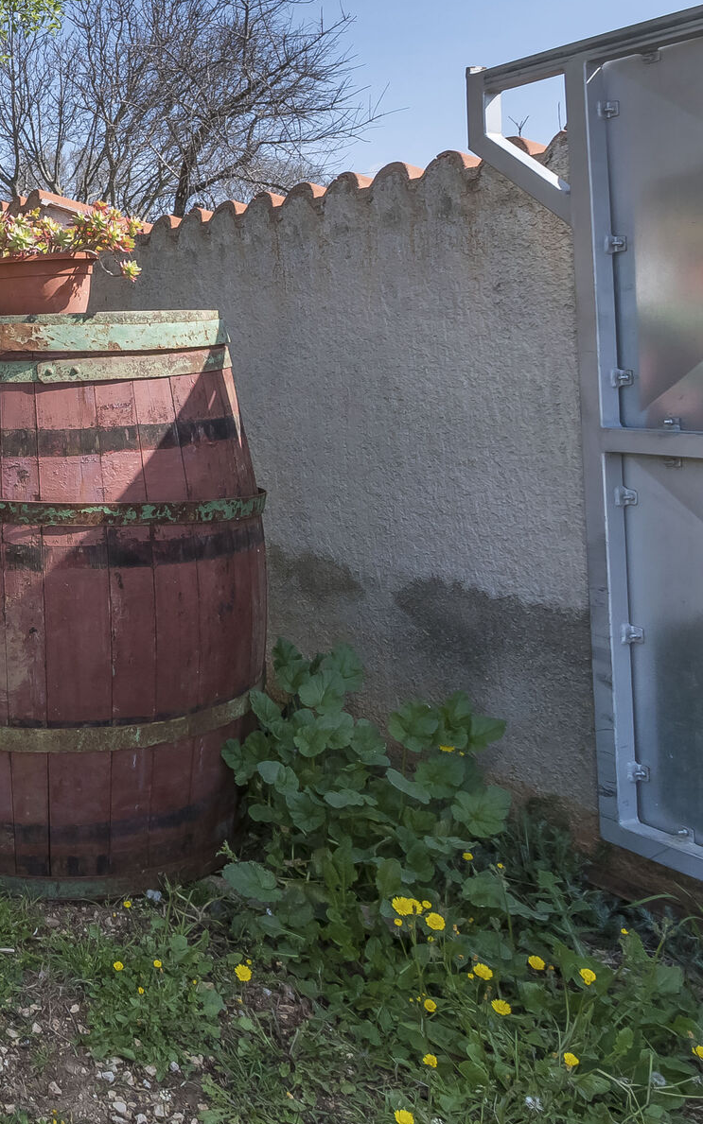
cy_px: 325
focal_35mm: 36
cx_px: -251
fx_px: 1104
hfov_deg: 28.0
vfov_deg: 52.3
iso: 200
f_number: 10
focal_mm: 10
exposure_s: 1/250
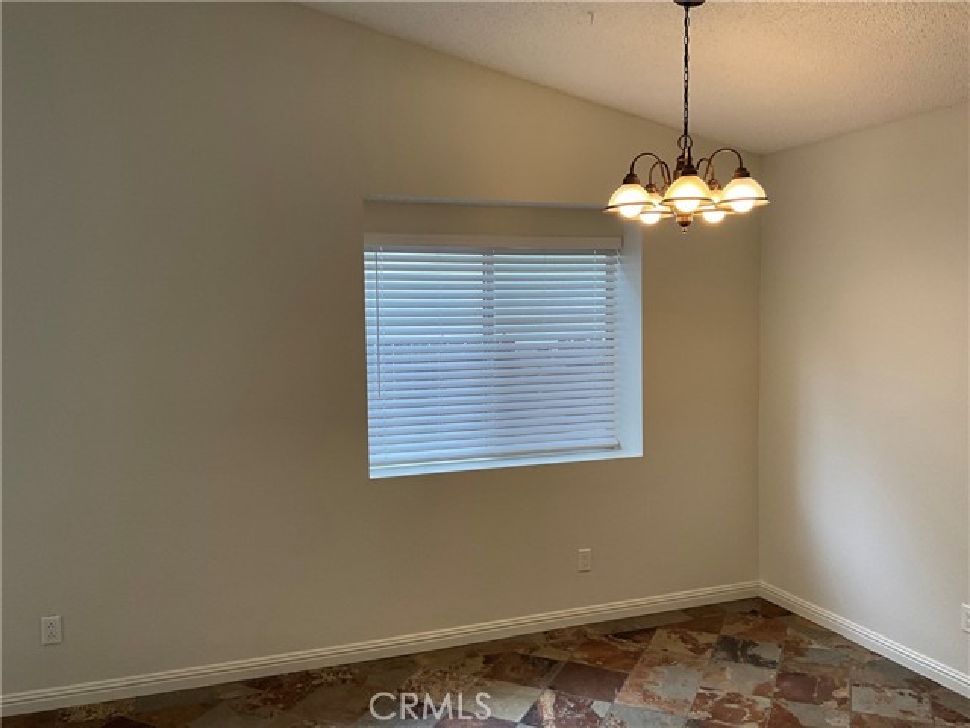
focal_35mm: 29
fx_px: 813
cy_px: 364
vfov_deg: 48.2
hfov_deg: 61.7
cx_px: 485
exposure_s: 1/120
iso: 64
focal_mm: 3
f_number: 1.8
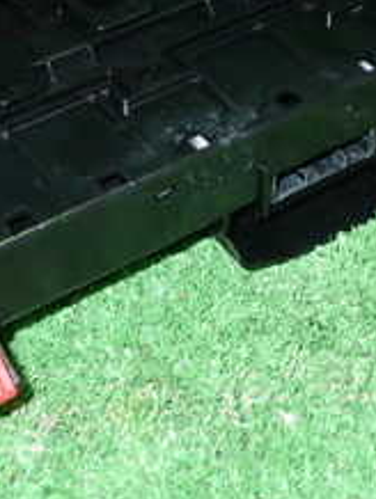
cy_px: 105
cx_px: 170
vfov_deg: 22.0
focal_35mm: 88
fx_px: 1272
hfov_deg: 16.8
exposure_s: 1/30
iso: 800
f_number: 7.1
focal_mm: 5.79
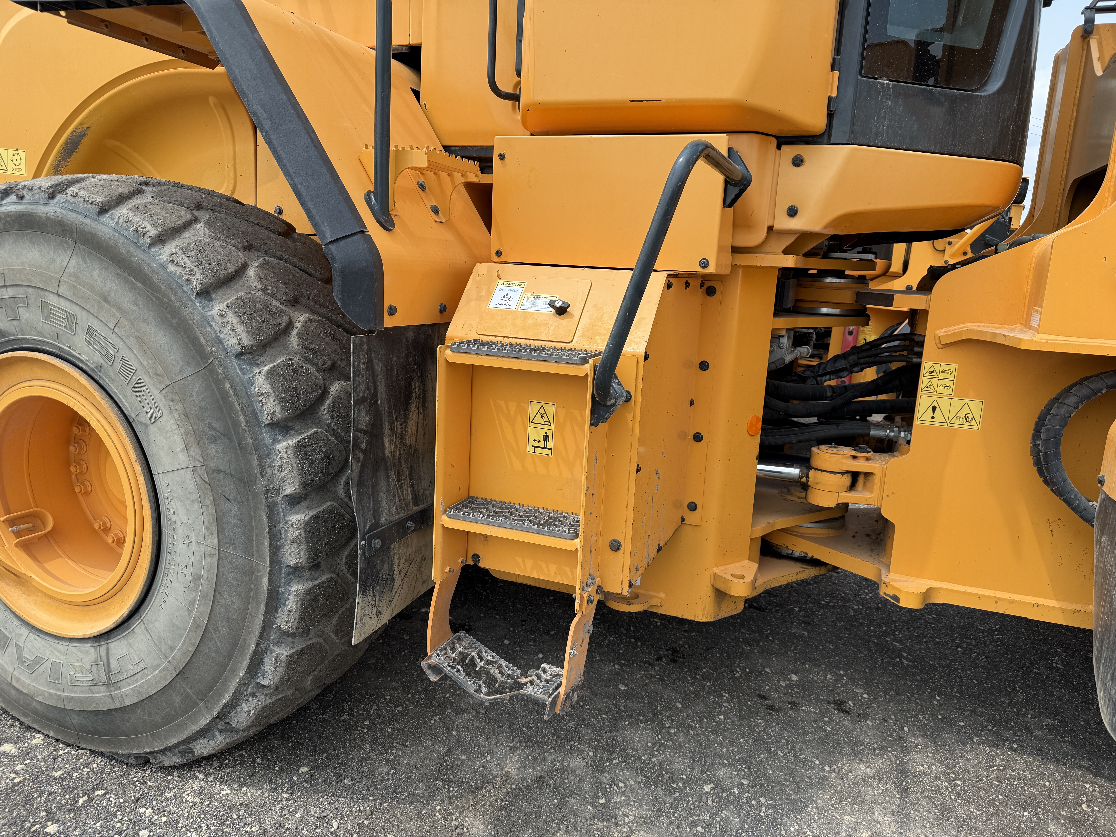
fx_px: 774
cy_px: 418
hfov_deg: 71.6
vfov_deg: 56.8
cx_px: 558
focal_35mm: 24
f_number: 1.78
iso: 80
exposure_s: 1/2110
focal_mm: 6.76
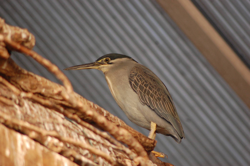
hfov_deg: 4.6
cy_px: 83
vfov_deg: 3.0
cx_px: 125
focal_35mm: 450
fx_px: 3122
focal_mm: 300
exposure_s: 1/200
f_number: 5.6
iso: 800
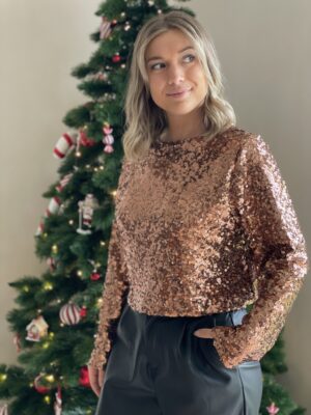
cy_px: 208
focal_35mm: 52
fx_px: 623
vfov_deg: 36.8
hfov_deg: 28.0
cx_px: 156
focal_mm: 6
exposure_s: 1/122
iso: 250
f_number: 2
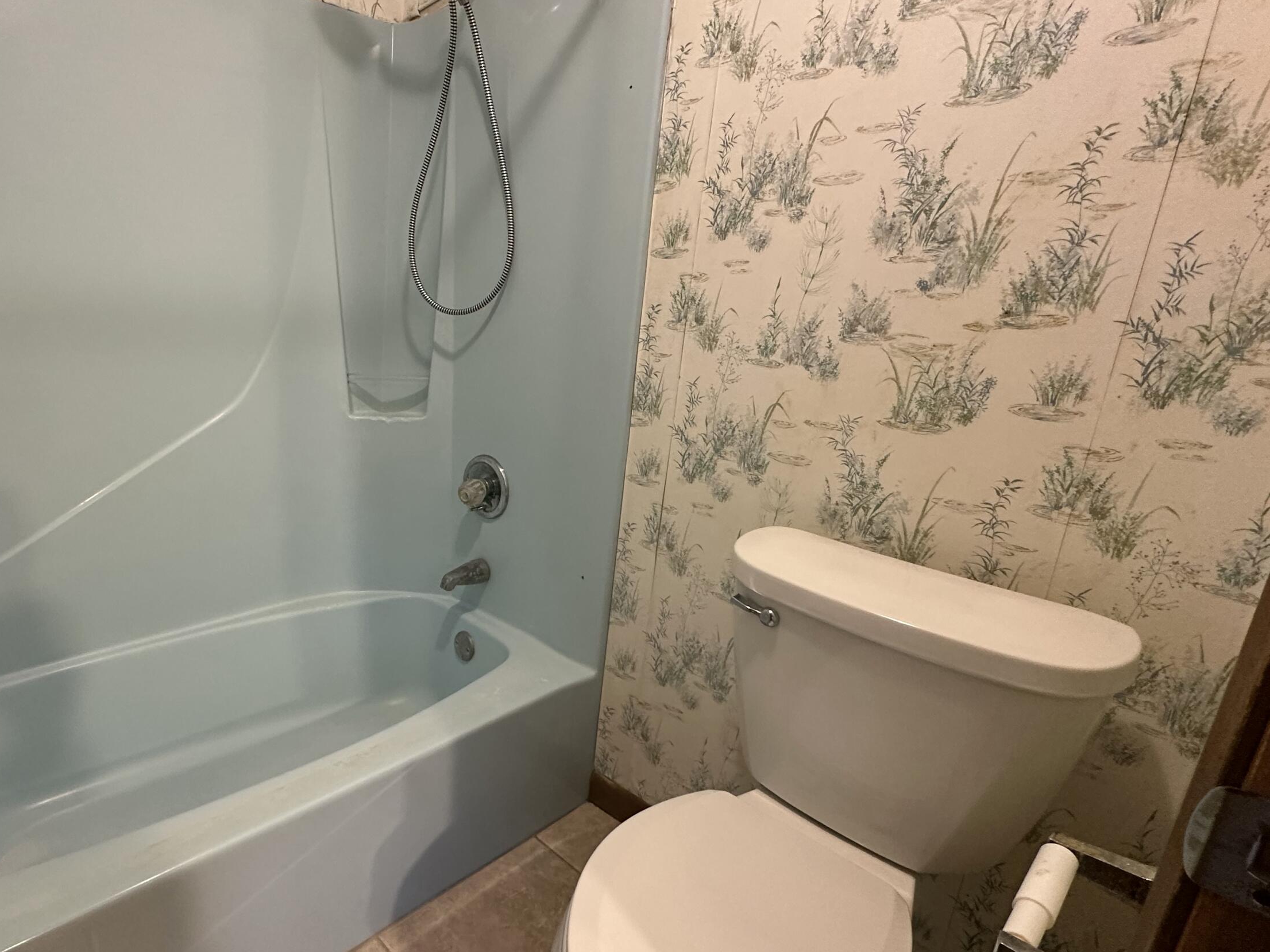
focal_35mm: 19
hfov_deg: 82.0
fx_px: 697
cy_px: 506
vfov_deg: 68.6
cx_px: 431
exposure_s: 1/60
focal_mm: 2.22
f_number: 2.2
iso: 320
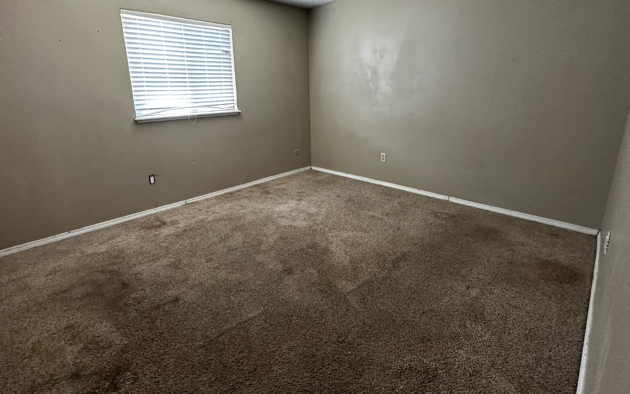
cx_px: 288
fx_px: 292
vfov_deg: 67.5
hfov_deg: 94.1
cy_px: 162
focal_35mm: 17
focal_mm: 2.22
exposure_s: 1/60
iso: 400
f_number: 2.2
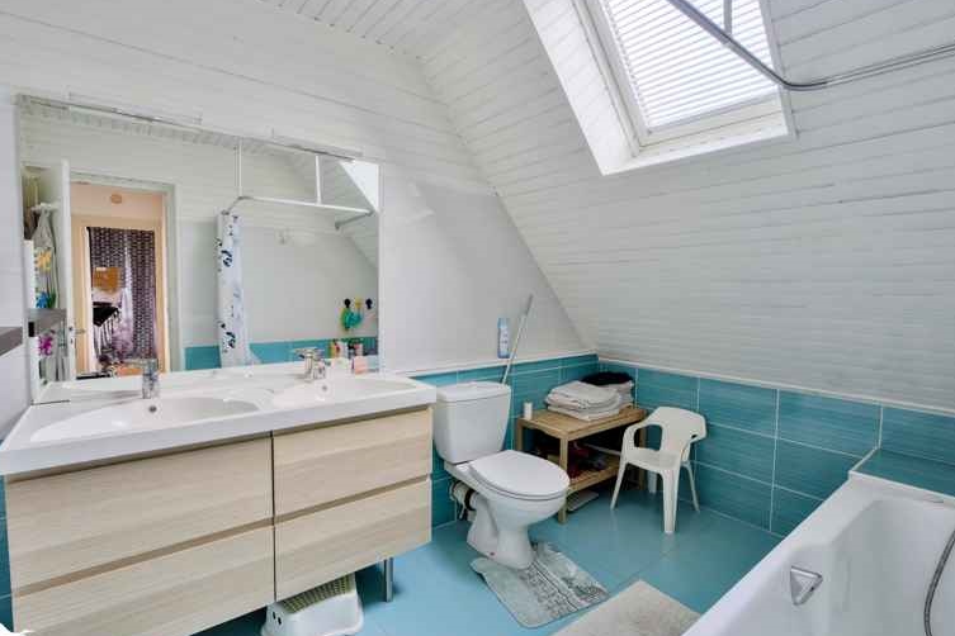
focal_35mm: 17
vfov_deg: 70.4
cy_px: 321
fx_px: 451
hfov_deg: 93.3
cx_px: 477
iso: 800
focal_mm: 16
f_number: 8
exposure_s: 1/25
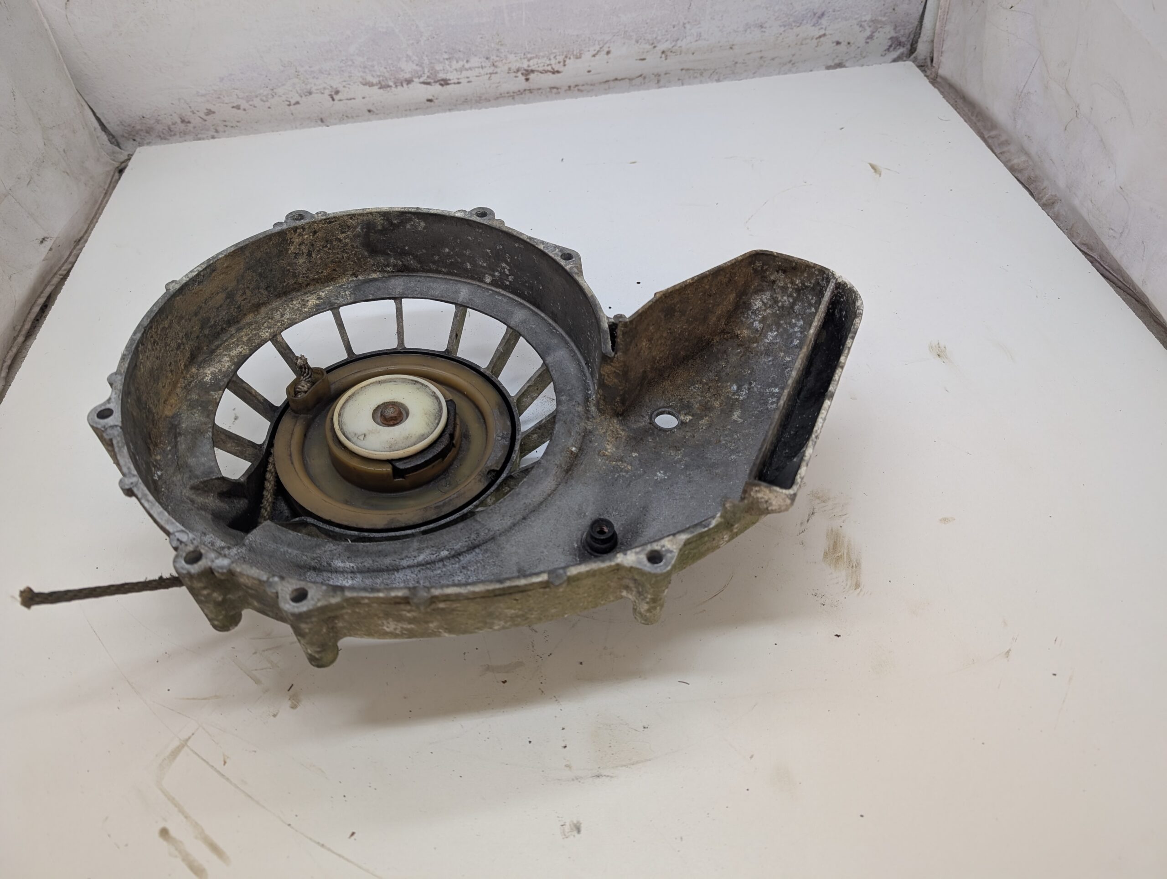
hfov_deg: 71.5
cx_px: 584
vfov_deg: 56.9
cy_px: 440
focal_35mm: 24
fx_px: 810
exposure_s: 1/61.6
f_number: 1.68
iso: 84
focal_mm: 6.9
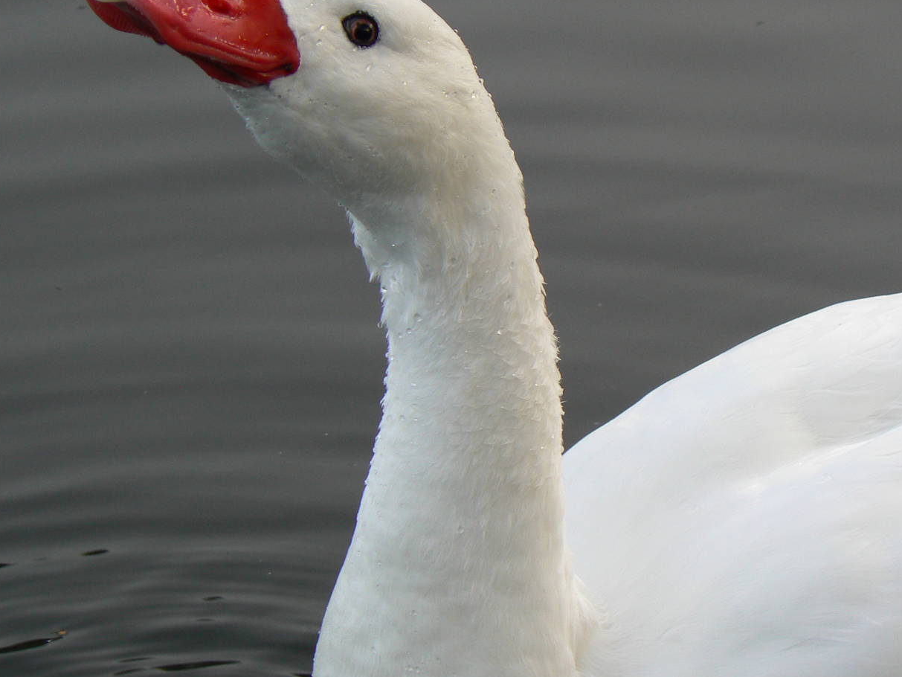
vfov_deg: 4.0
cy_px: 324
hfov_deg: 5.3
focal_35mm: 372
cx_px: 524
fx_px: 9694
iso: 80
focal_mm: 47
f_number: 4
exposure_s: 1/80
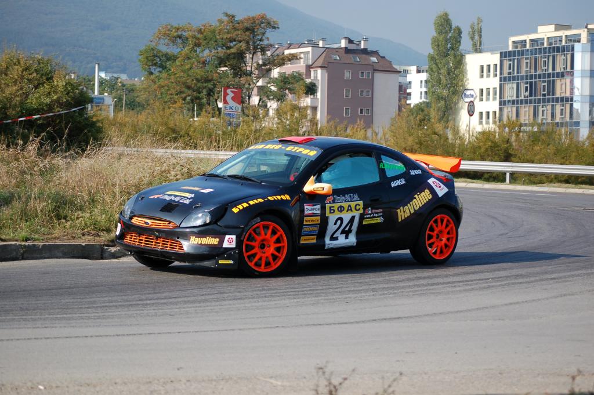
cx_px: 297
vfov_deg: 14.7
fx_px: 1533
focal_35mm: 93
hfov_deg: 21.9
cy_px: 198
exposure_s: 1/1250
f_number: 4.5
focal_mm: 62
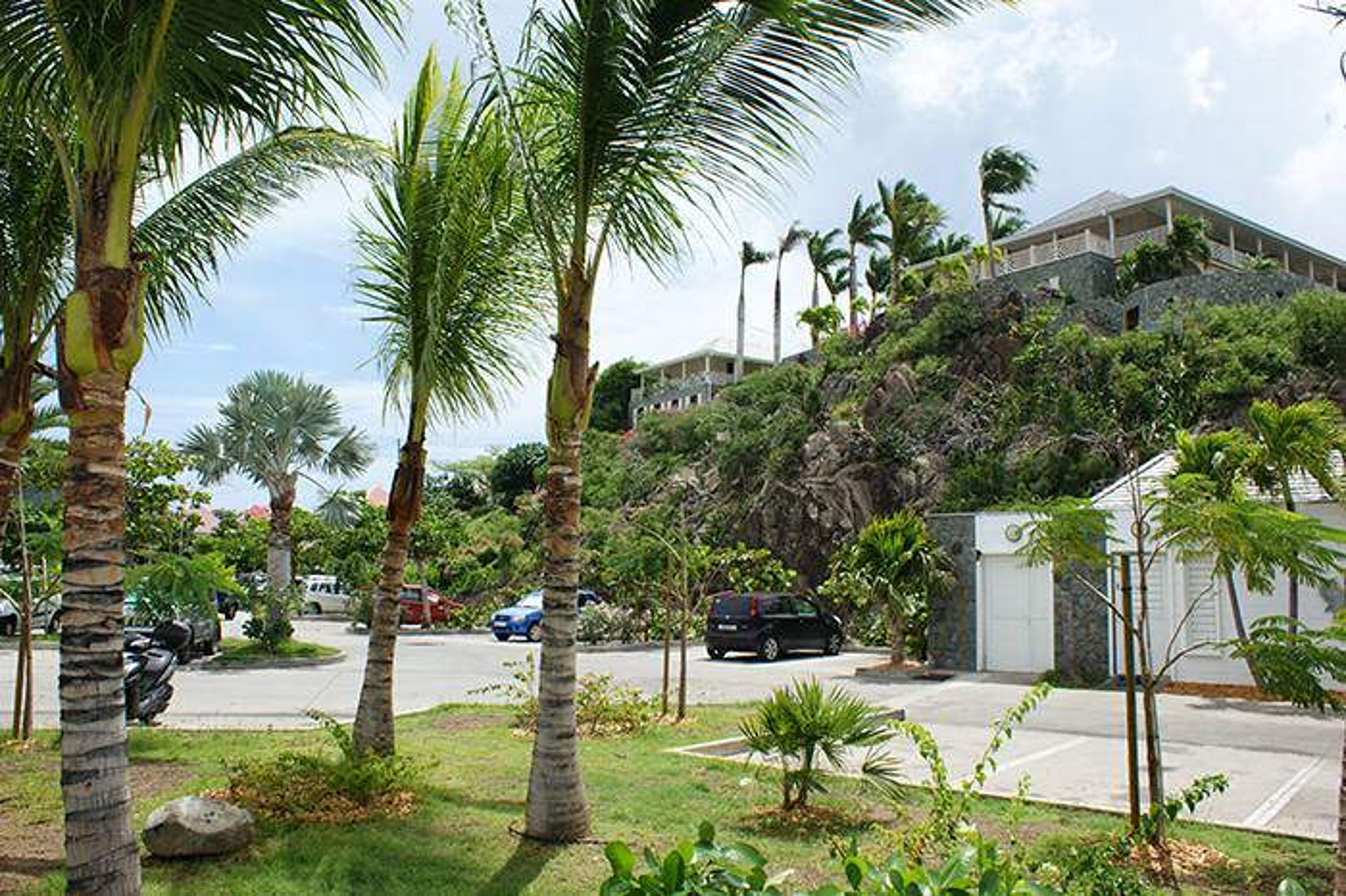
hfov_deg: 67.4
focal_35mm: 27
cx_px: 673
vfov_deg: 47.9
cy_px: 448
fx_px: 1009
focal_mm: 18
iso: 100
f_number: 10
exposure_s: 1/250
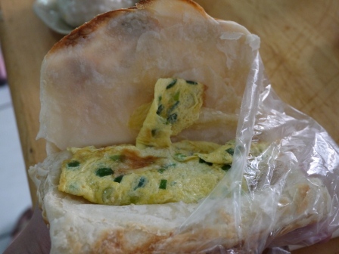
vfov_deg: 36.0
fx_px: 392
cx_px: 170
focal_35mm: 40
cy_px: 127
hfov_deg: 46.8
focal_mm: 20
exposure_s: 1/60
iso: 1000
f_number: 4.4
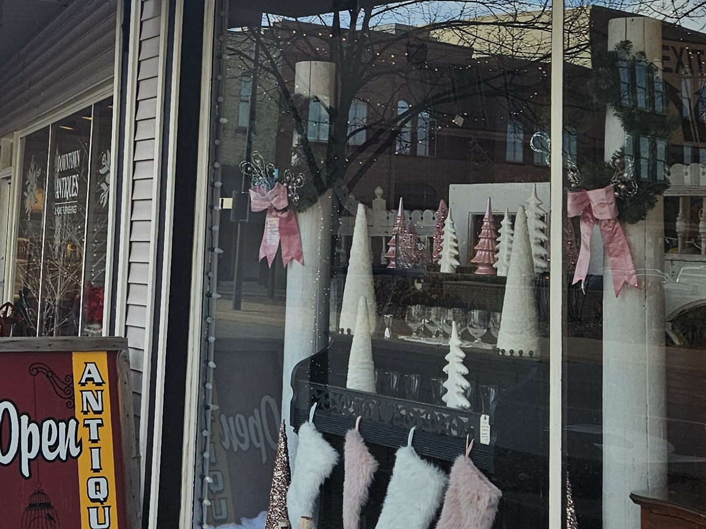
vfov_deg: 21.5
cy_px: 62
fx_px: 1367
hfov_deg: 28.6
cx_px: 184
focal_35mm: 67
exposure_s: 1/1167
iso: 40
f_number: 1.8
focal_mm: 5.4
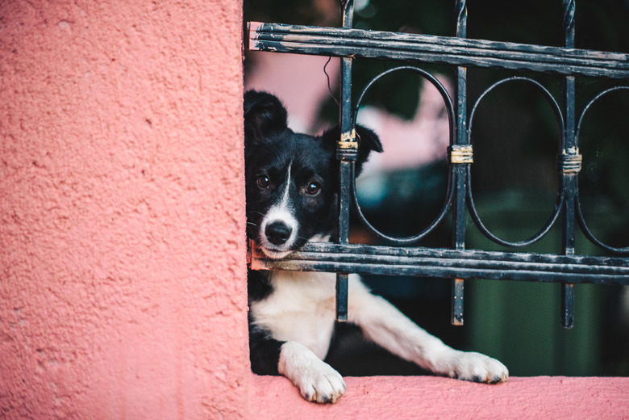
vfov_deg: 27.0
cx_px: 314
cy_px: 210
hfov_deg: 39.6
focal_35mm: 50
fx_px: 874
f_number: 1.8
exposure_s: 1/100
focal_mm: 50
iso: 1000
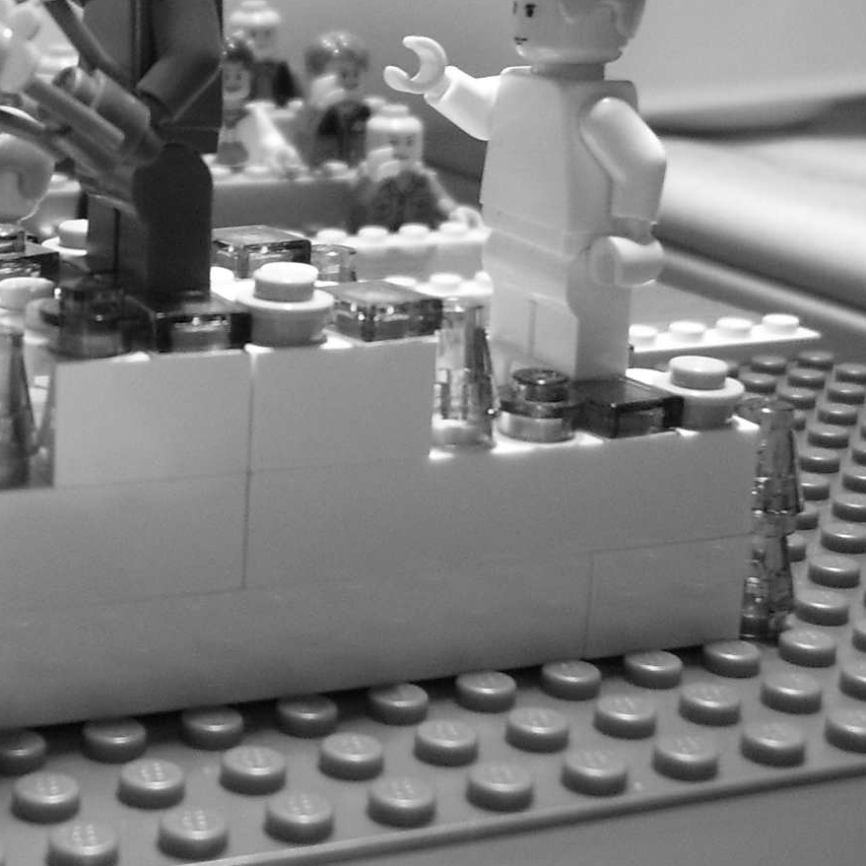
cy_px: 127
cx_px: -68
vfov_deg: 24.1
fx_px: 1981
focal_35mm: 70
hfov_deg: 23.3
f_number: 2.7
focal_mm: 5.6
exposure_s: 1/20
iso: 160
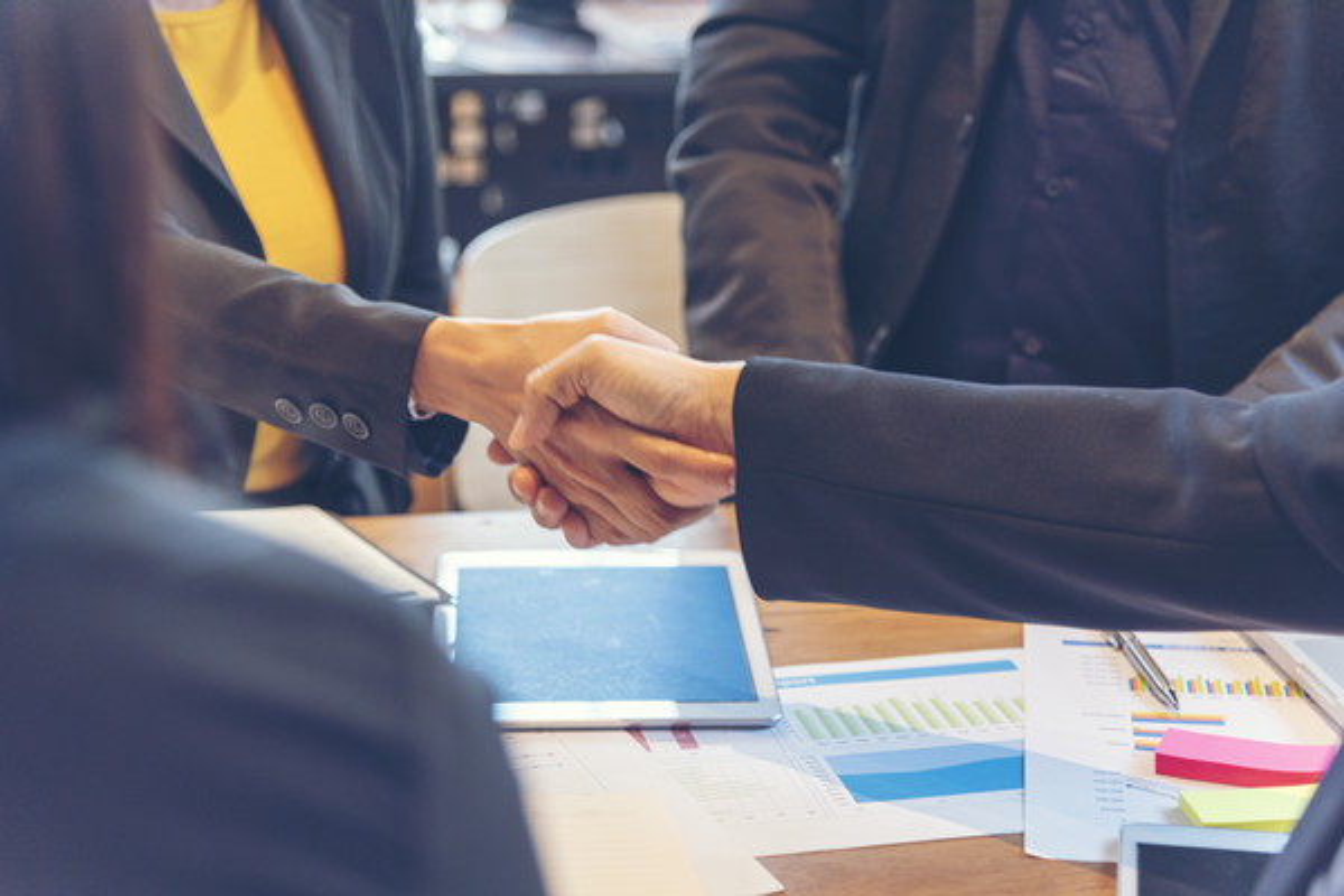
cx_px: 672
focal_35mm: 75
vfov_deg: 18.2
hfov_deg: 27.0
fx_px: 2800
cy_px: 448
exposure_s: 1/80
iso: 640
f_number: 4
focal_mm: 75
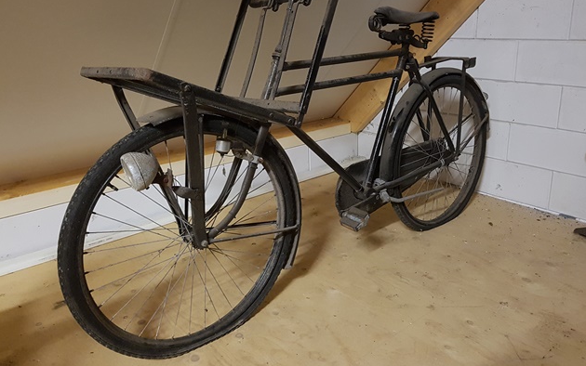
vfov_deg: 44.3
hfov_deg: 66.5
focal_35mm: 28
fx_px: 447
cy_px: 144
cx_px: 296
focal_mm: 4.2
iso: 400
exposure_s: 1/10
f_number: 1.7
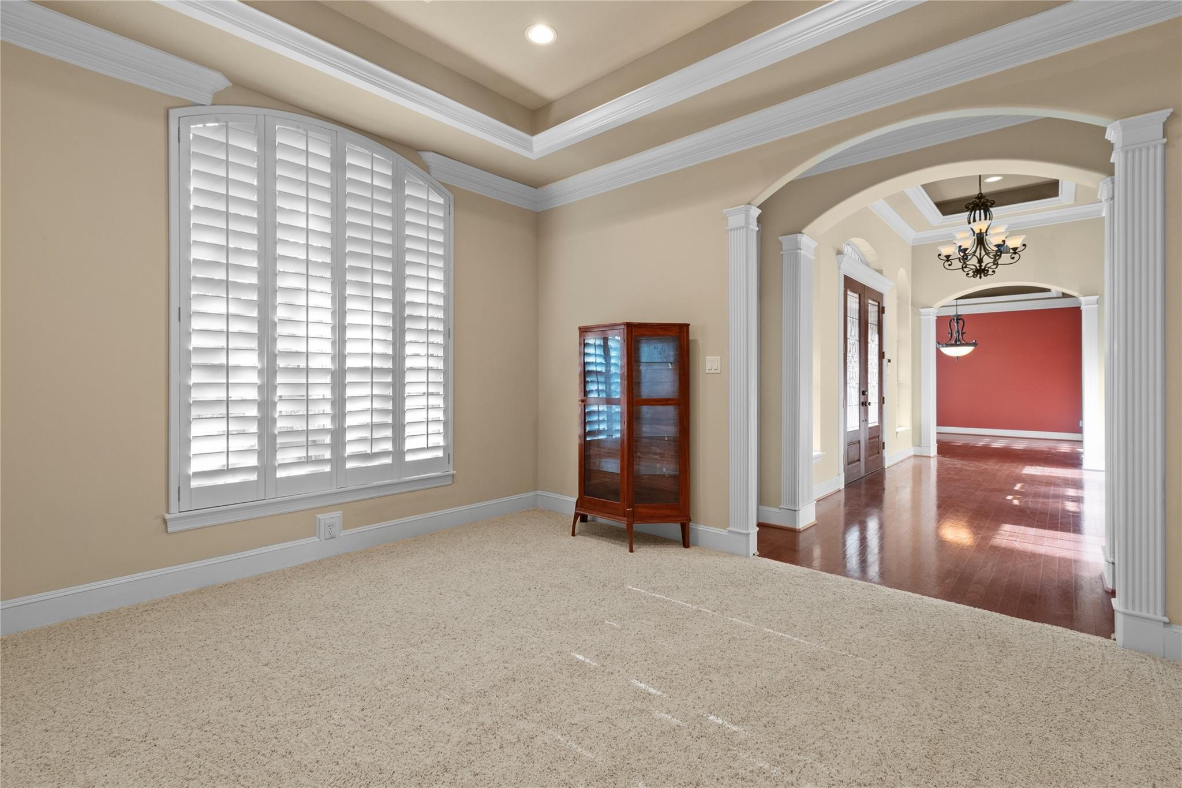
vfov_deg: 77.3
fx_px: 492
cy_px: 394
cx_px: 591
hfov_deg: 100.4
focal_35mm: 15
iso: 400
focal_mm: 10
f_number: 8
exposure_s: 1/6
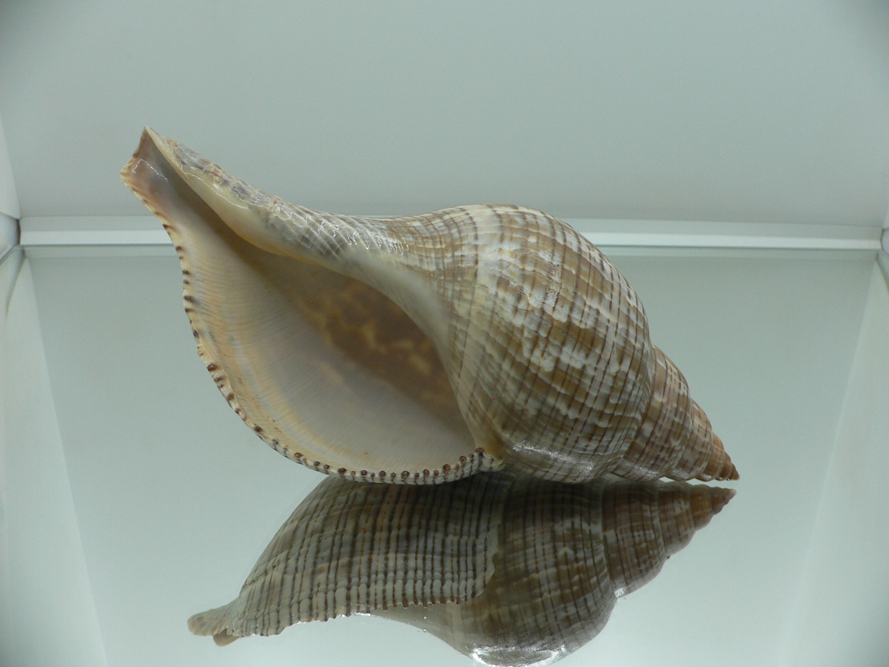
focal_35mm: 35
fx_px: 899
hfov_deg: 52.6
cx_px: 444
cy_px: 334
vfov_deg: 40.7
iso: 80
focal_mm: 4.6
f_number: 2.8
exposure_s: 1/80
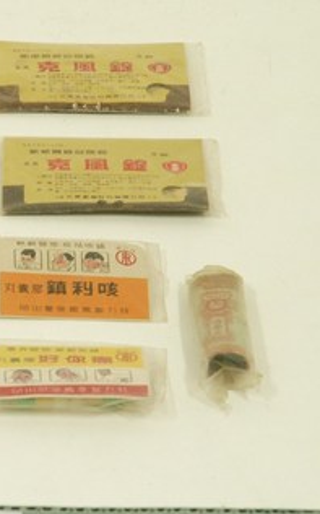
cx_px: -145
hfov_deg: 6.4
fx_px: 2810
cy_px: 268
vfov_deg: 10.4
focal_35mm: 201
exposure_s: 1/20
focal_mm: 65
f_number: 8
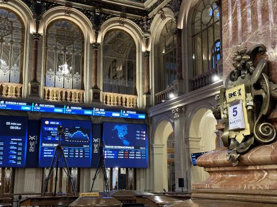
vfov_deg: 29.7
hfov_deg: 38.9
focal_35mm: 49
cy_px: 104
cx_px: 140
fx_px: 392
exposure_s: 1/60
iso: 250
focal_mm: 6.86
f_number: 1.78
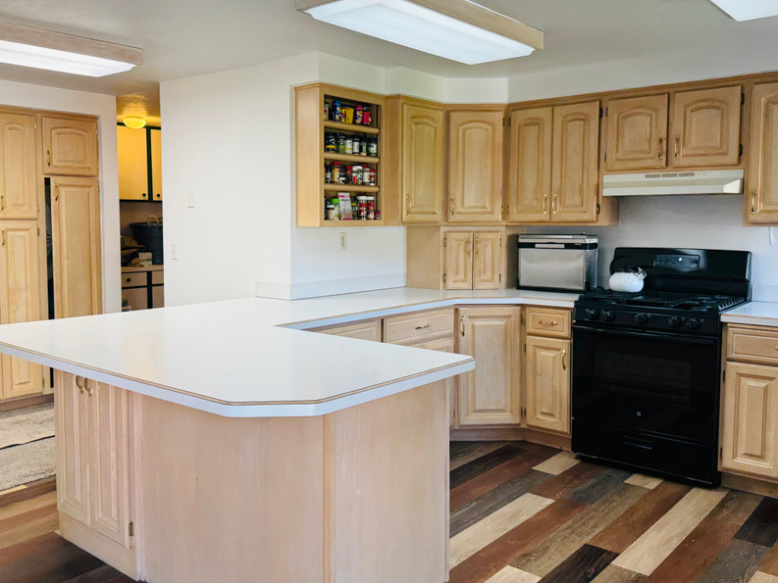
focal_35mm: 31
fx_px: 697
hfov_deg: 58.3
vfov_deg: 45.4
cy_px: 267
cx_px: 360
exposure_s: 1/120
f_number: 1.78
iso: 160
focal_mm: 6.76
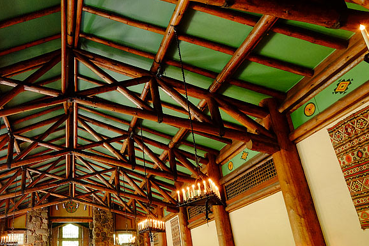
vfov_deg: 48.2
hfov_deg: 63.3
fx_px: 267
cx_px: 73
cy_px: 177
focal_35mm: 26
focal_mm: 10
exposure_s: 1/4
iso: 800
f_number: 7.1
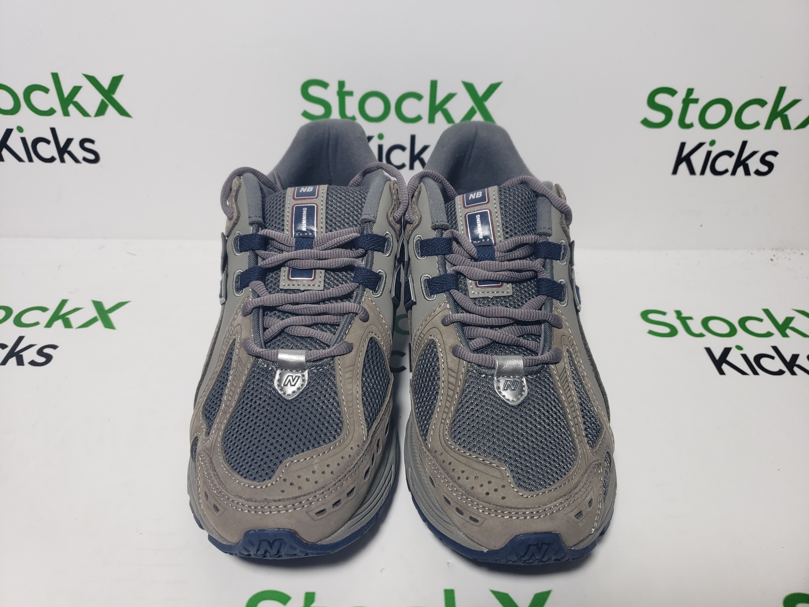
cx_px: 404
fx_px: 608
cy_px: 304
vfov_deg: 53.1
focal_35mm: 26
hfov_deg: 67.3
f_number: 1.5
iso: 50
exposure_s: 1/360
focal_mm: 4.3
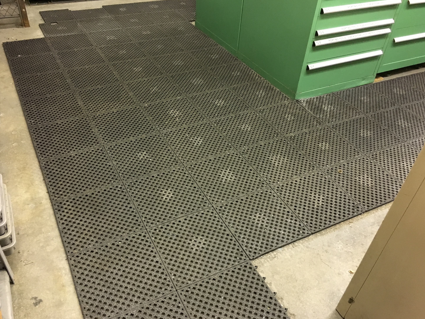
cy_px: 160
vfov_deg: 46.8
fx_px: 368
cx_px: 212
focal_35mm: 30
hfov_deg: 60.0
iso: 200
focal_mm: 4.15
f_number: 2.2
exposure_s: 1/30
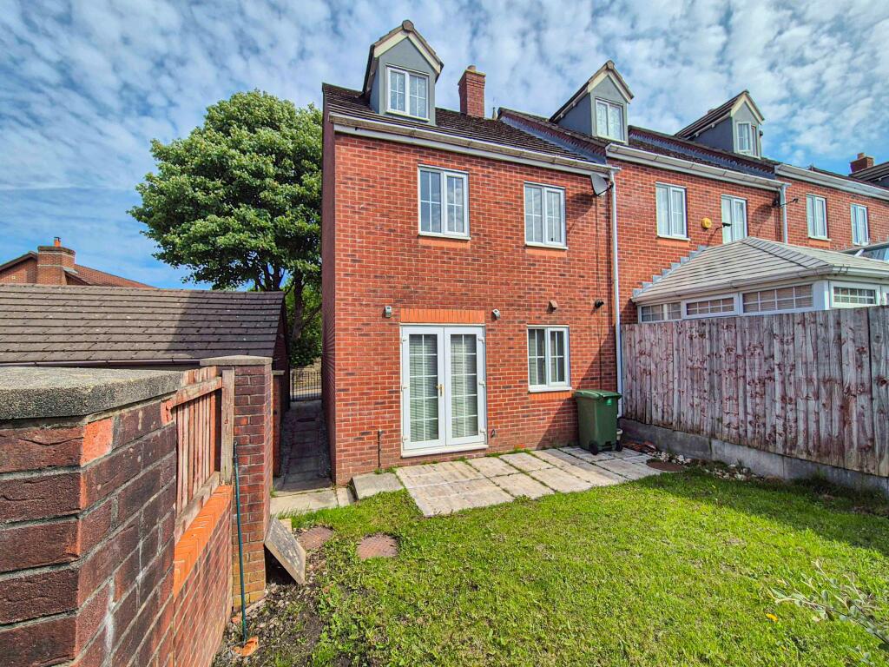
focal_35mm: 13
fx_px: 334
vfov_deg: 89.9
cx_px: 444
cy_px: 334
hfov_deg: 106.2
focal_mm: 2.2
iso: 50
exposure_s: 1/2232
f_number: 2.2
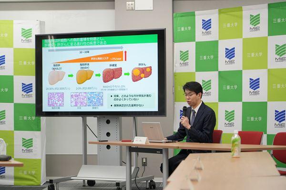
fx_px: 834
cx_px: 143
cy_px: 95
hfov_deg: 19.5
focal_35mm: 105
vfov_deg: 13.0
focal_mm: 105
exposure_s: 1/125
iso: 640
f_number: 4
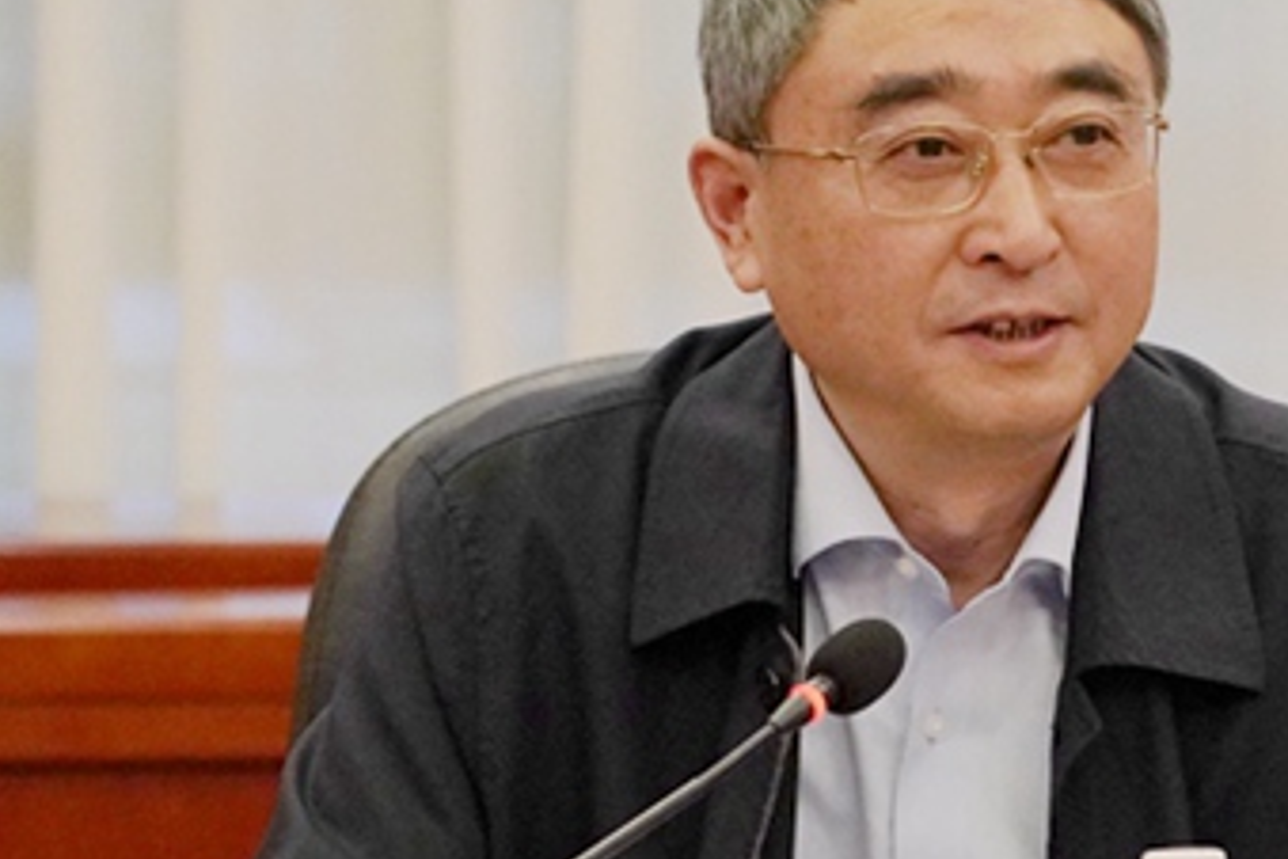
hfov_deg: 9.5
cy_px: 515
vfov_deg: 6.3
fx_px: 7763
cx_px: 984
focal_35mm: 217
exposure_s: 1/200
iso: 4000
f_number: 4.5
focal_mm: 105
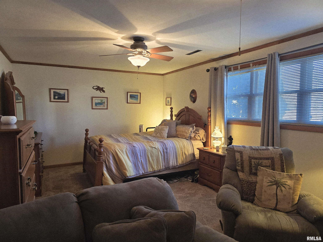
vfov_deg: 58.9
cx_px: 162
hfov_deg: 73.9
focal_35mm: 23
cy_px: 121
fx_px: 215
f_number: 1.7
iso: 320
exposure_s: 1/120
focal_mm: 6.3
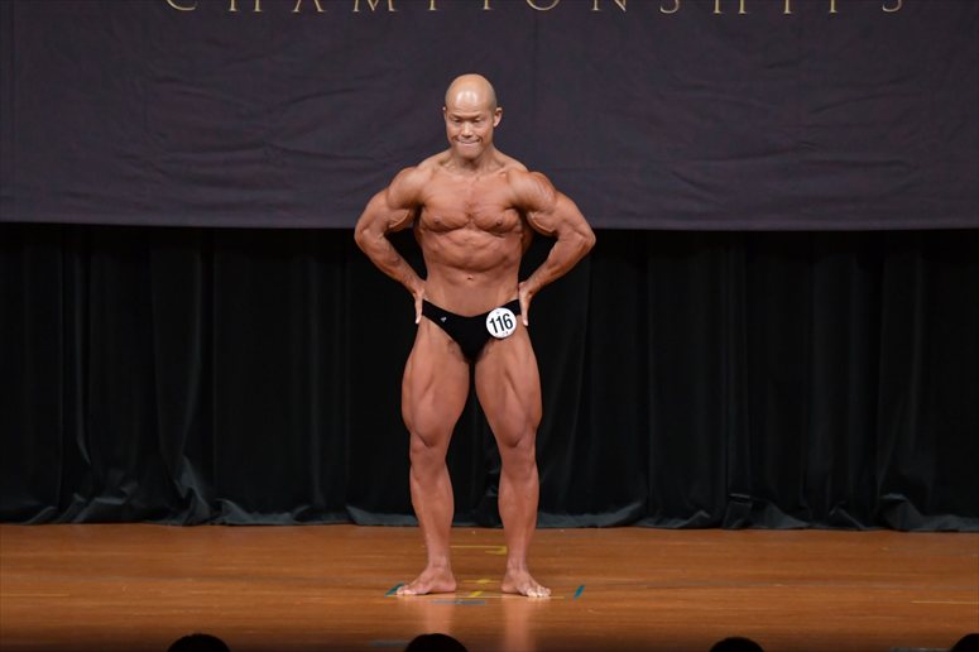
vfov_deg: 5.1
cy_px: 326
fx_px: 7339
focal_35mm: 270
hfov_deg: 7.6
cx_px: 490
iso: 4000
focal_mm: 180
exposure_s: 1/400
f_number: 5.6
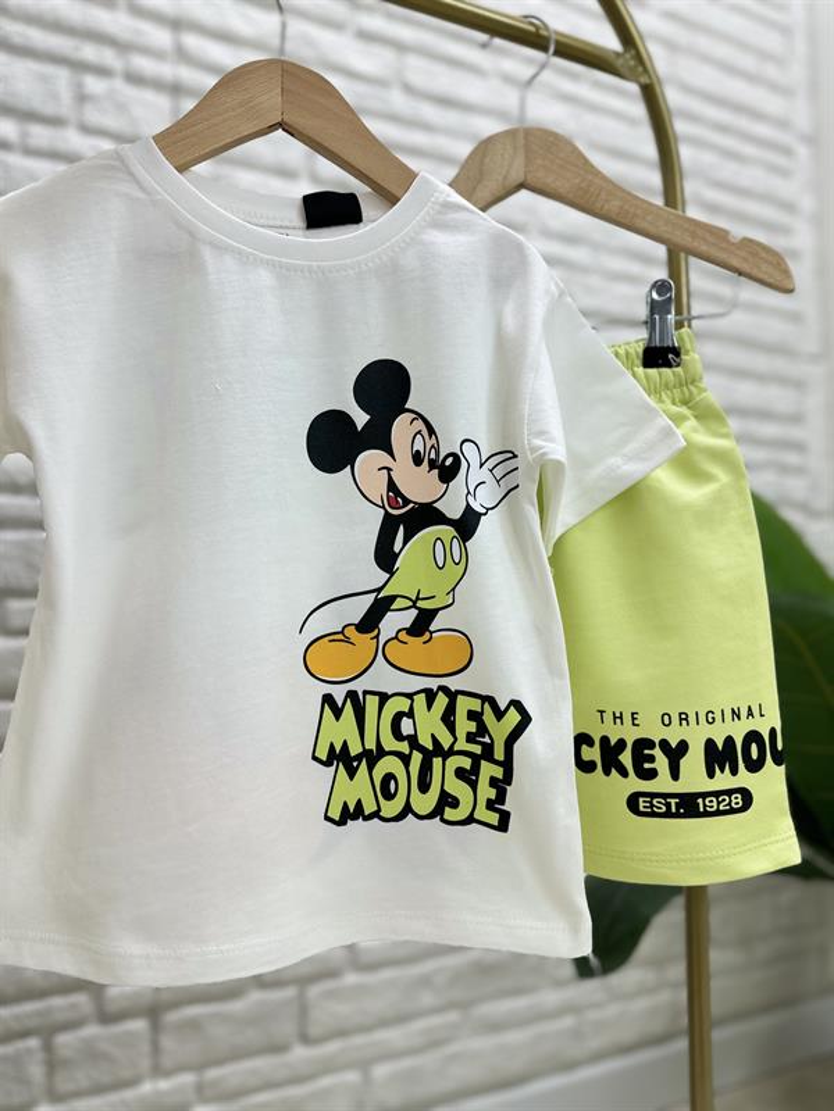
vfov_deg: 71.6
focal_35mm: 24
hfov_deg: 56.8
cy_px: 556
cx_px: 417
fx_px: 771
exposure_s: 1/160
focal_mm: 6.86
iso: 64
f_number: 1.78
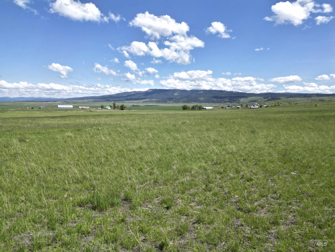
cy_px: 126
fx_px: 232
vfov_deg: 56.8
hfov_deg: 71.6
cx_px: 168
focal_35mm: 24
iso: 100
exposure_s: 1/3200
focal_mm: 6.72
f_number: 1.7
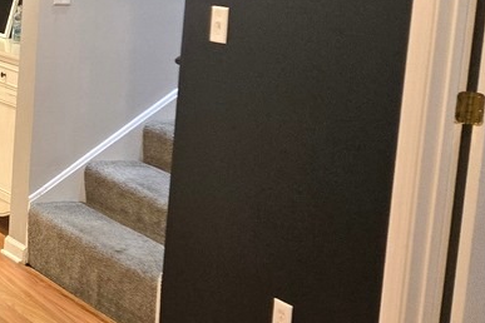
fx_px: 1199
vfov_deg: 15.3
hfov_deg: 18.5
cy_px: 78
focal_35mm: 89
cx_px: -356
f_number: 1.8
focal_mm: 5.4
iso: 250
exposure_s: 1/120
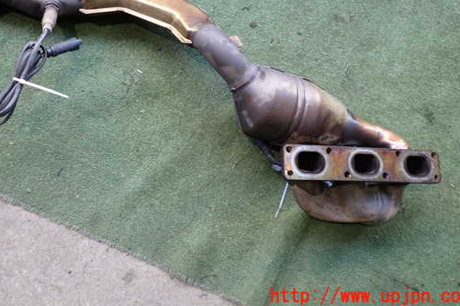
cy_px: 104
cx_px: 203
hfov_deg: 51.8
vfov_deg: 35.6
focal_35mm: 37
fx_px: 473
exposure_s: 1/60
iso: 200
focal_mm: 5.4
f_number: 2.3
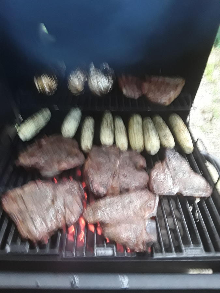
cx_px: 110
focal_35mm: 27
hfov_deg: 51.4
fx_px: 229
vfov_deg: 65.3
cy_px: 146
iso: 200
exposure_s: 1/15
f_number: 1.9
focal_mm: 2.91
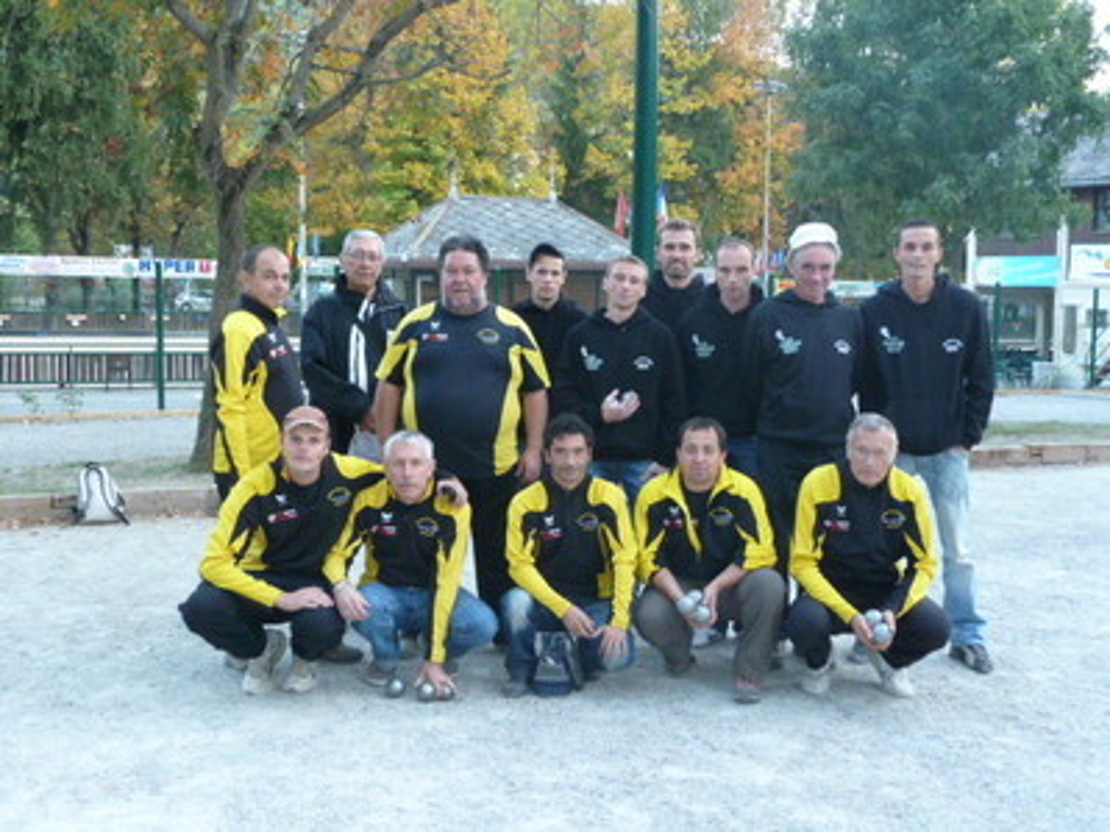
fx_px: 1282
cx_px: 555
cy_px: 416
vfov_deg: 35.9
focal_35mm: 40
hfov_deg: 46.8
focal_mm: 6.5
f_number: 3.6
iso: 400
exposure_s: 1/30
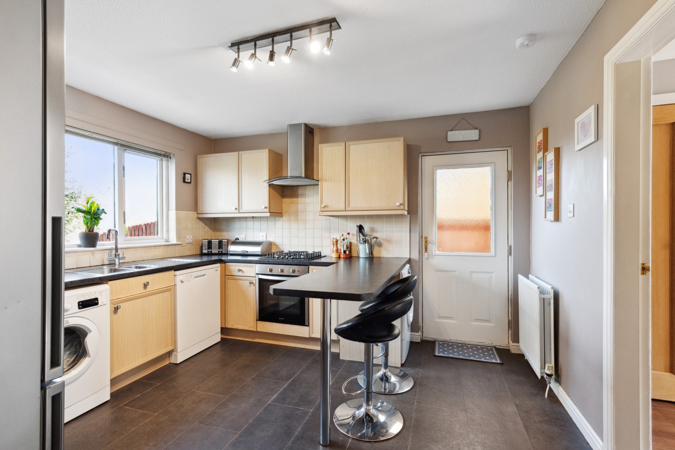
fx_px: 319
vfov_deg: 70.4
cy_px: 225
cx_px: 338
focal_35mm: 17
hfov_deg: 93.3
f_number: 8
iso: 800
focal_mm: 16
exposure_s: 1/25
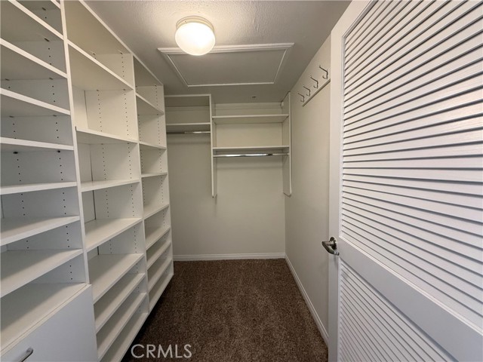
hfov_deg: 102.1
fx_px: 195
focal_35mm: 14
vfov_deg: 85.7
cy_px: 181
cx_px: 242
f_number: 2.2
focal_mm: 2.22
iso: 400
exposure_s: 1/60
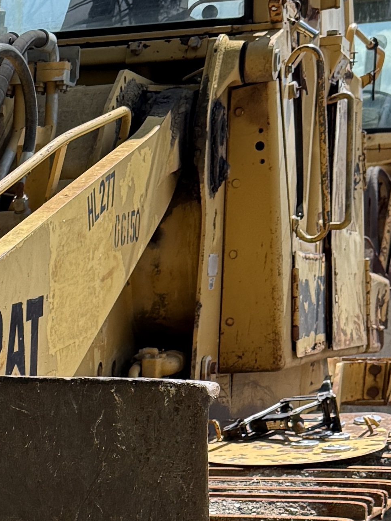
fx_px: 1596
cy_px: 677
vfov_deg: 17.4
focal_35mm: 106
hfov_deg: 12.5
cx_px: -348
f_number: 1.78
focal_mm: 6.76
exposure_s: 1/3021
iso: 100
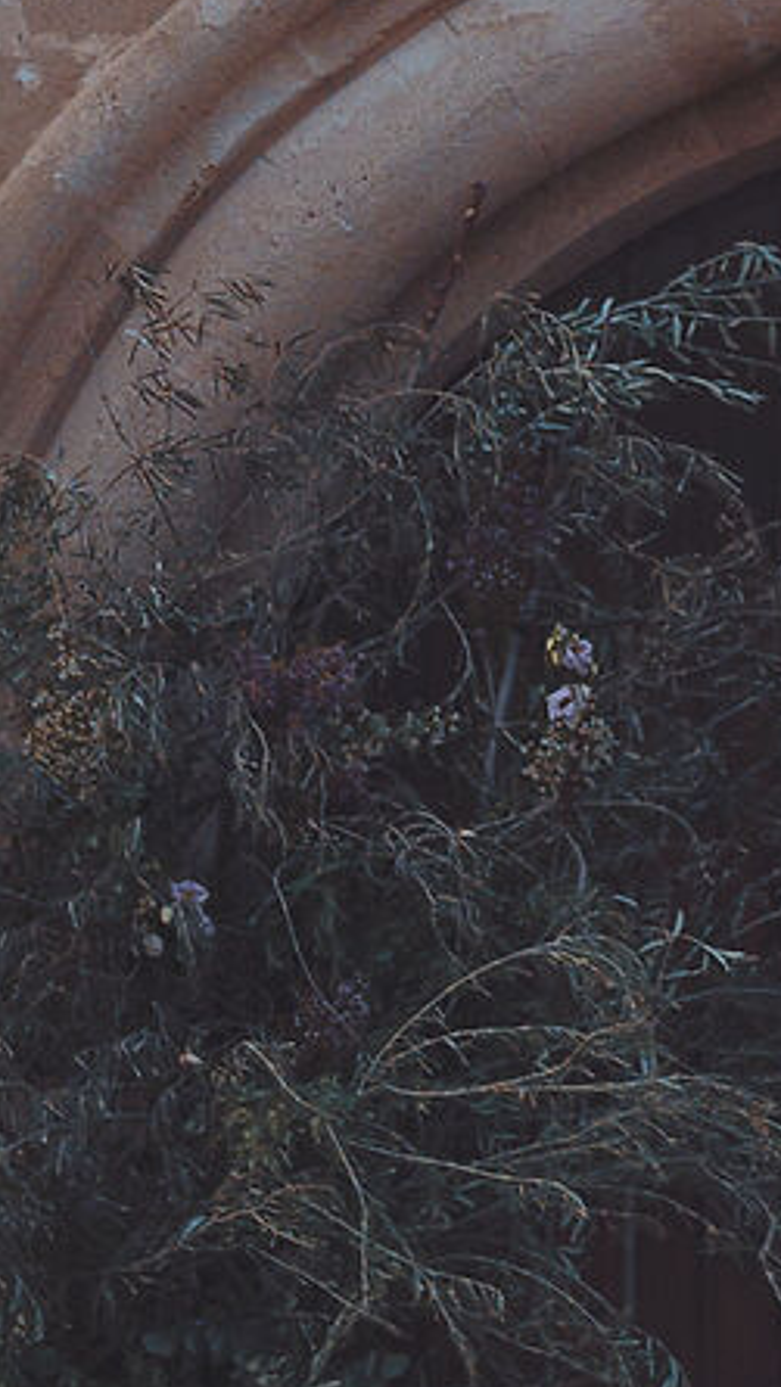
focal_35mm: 197
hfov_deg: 6.1
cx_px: 814
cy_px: -168
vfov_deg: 10.8
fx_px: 7250
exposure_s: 1/500
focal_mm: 35
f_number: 4
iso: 2200
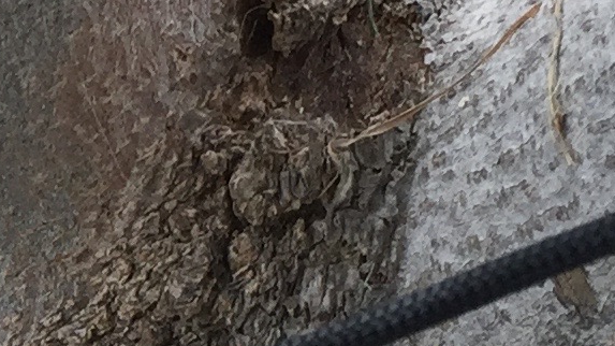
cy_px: 499
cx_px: -317
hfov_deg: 11.5
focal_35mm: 180
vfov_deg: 6.7
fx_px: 2935
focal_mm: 4.15
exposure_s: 1/306
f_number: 2.2
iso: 32
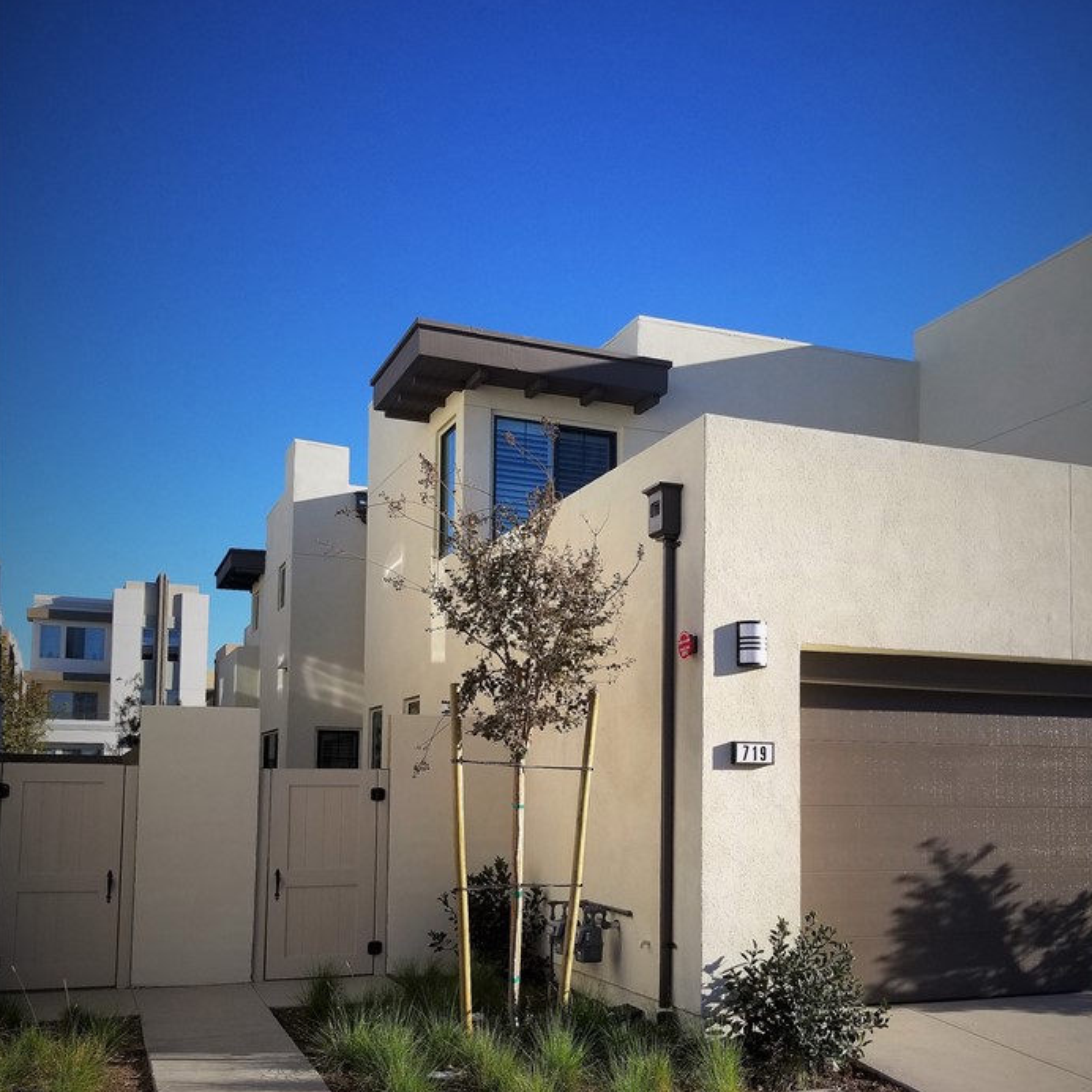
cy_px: 715
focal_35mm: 34
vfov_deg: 47.8
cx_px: 600
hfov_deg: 48.4
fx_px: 1213
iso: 50
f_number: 1.7
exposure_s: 1/2028
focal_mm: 4.25
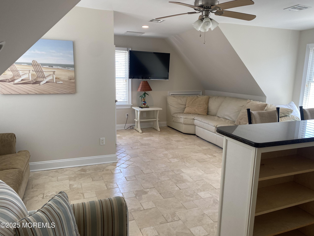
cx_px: 157
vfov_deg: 53.1
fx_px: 236
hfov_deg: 67.3
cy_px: 118
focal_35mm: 26
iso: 64
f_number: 1.8
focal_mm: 4.25
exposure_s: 1/120
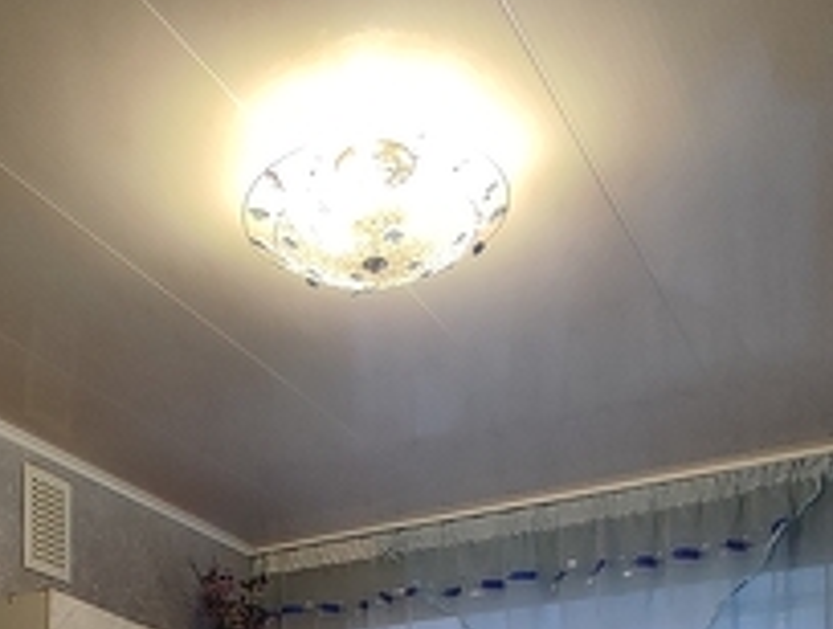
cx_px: 243
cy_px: 841
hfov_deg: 37.5
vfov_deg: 24.9
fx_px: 1206
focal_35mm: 50
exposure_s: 1/50
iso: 256
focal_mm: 1.65
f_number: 2.2
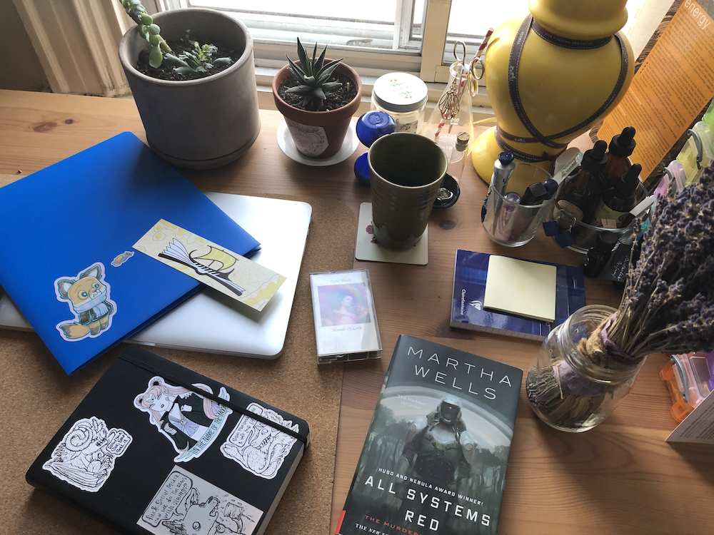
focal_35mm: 28
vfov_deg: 49.7
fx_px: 578
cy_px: 268
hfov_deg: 63.4
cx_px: 357
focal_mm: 3.99
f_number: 1.8
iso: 25
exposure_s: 1/30
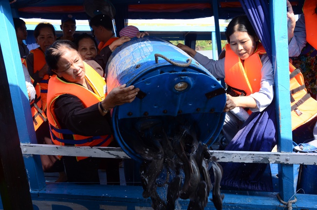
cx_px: 158
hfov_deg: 57.3
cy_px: 105
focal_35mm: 33
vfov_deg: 39.8
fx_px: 290
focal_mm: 22
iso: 200
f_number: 6.3
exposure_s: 1/250
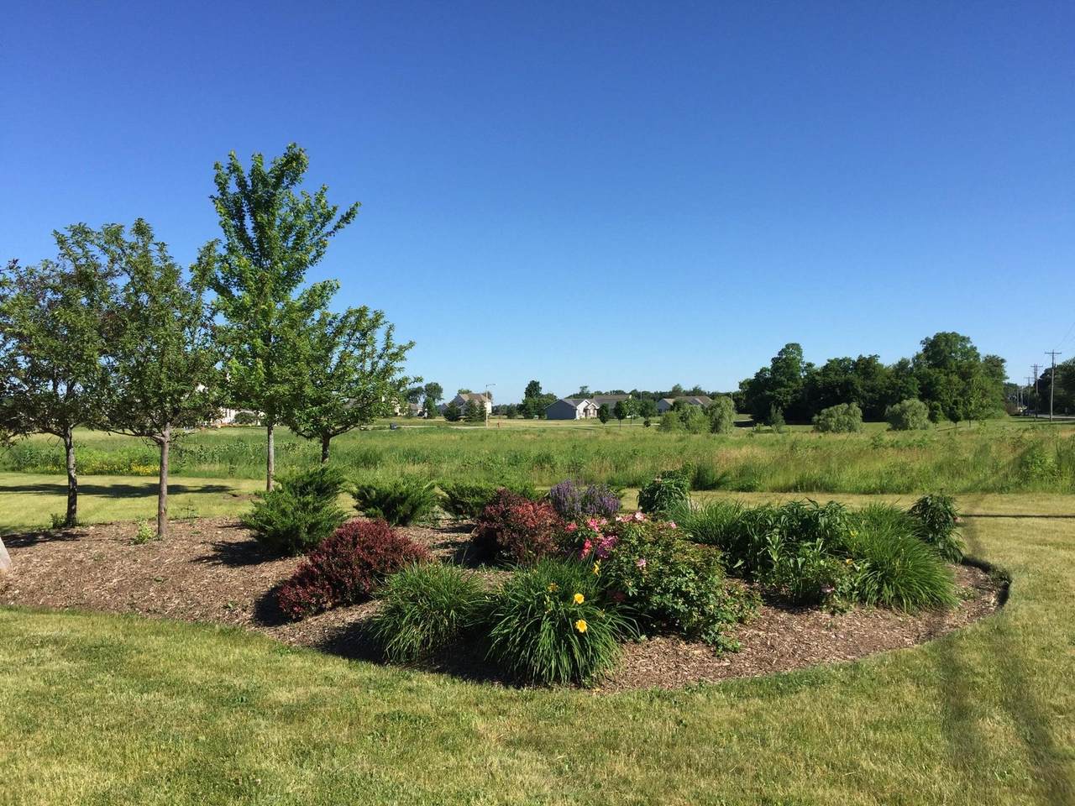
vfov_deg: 48.2
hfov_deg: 61.7
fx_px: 901
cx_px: 538
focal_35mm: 29
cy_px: 403
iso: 32
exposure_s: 1/1799
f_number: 2.2
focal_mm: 4.15
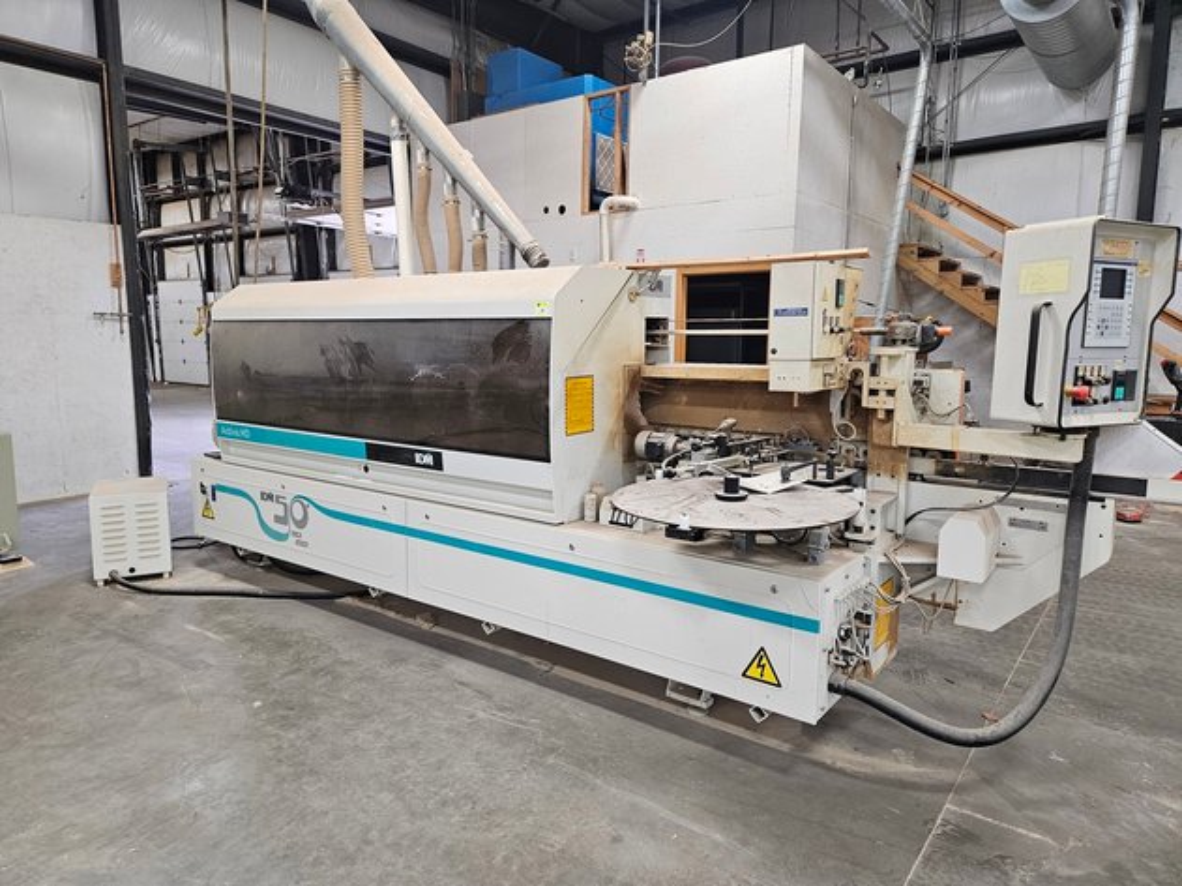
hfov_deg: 73.9
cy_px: 443
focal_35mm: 23
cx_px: 591
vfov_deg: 58.9
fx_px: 785
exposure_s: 1/120
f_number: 1.8
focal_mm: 5.4
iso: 250
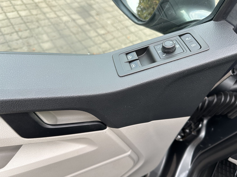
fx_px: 164
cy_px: 88
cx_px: 118
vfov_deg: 56.8
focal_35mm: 24
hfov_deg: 71.6
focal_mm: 6.86
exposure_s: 1/121
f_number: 1.78
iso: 100
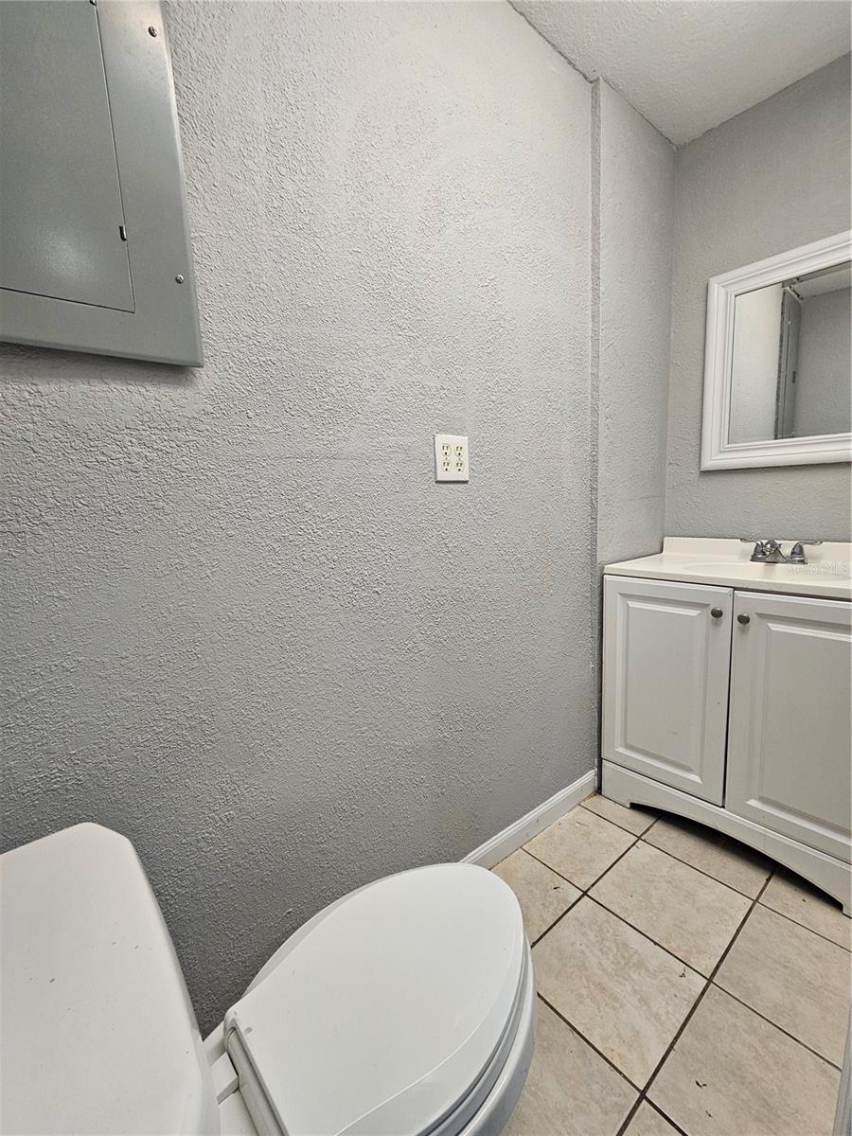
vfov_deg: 106.2
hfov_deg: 89.9
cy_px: 568
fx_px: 427
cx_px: 426
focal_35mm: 13
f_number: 2.2
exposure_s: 1/60
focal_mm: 2.2
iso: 200
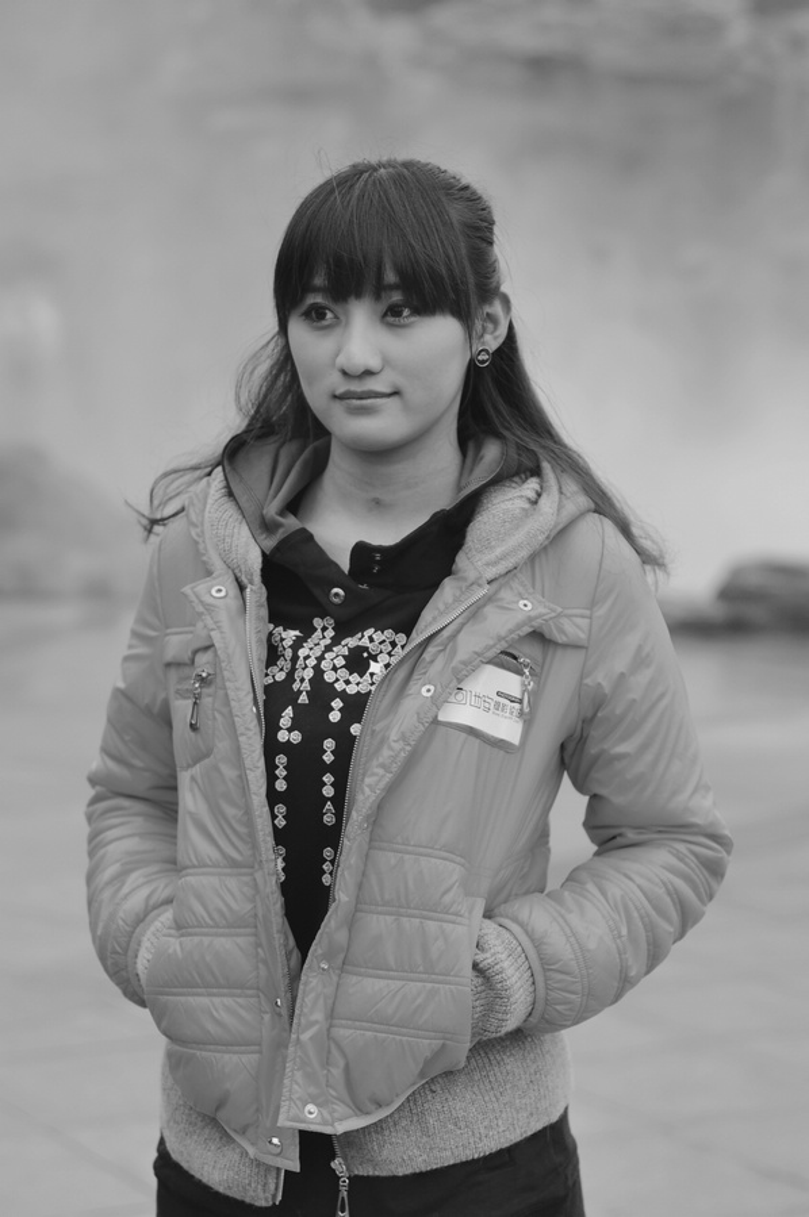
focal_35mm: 75
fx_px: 2534
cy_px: 608
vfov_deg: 27.0
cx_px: 404
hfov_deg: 18.1
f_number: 2.8
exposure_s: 1/320
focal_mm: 50
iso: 200
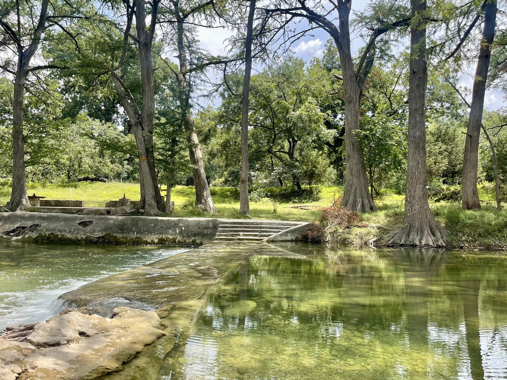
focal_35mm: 27
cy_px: 189
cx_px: 240
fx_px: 395
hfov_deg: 65.3
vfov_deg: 51.4
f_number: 1.6
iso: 32
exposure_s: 1/1087
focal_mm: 5.1
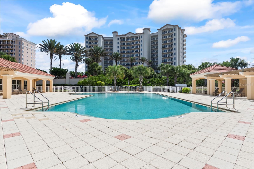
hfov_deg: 86.9
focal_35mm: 19
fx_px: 134
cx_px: 127
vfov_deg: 64.5
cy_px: 84
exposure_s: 1/320
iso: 640
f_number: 8
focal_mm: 13
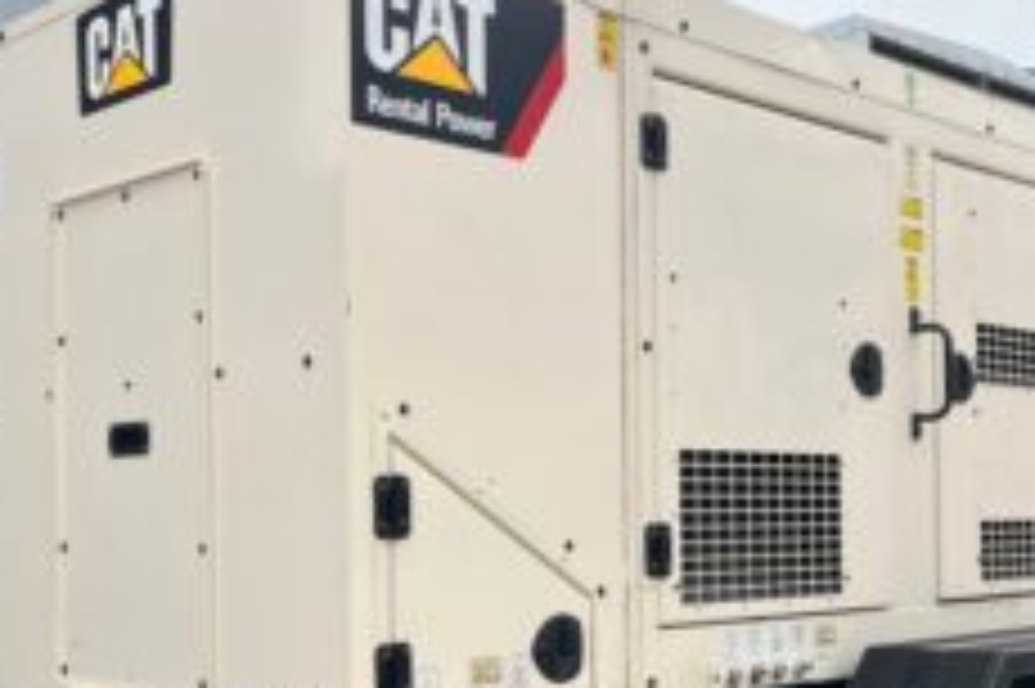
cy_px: 508
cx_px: 405
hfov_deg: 37.4
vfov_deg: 25.2
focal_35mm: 53
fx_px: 1523
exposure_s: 1/782
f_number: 1.6
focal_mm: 5.1
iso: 50
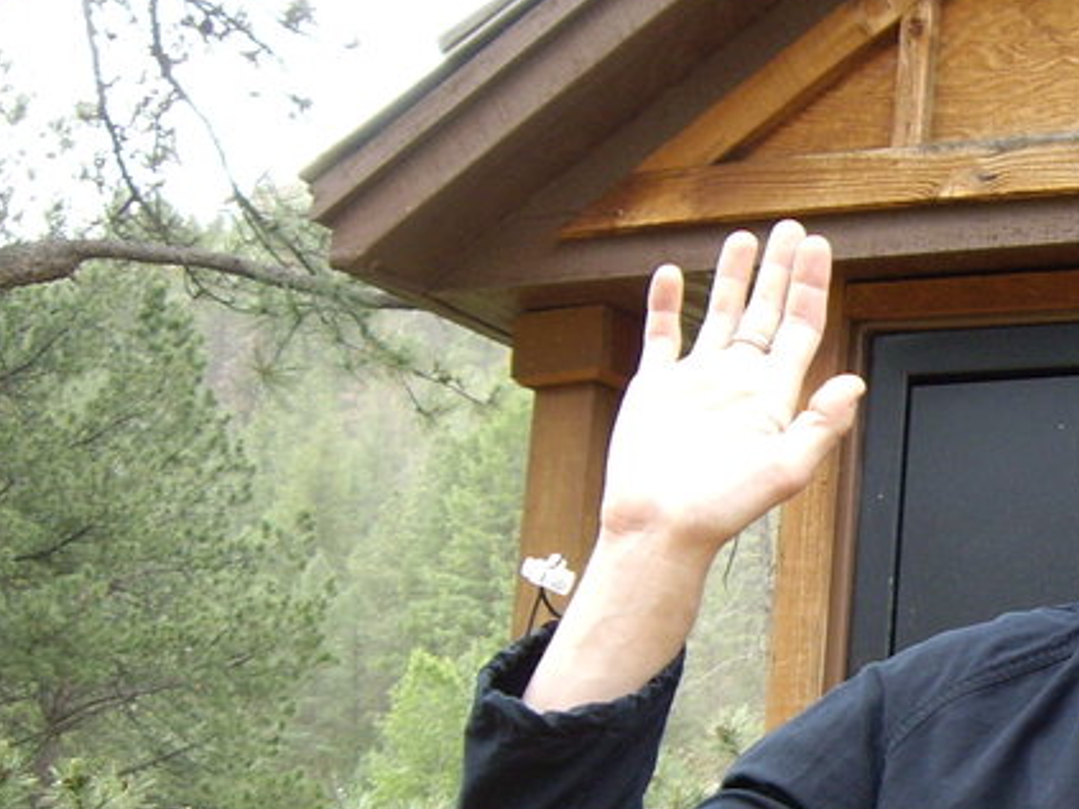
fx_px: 2867
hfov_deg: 20.4
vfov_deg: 16.0
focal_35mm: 92
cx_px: 1173
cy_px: 615
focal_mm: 6.2
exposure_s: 1/60
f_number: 2.7
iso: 100
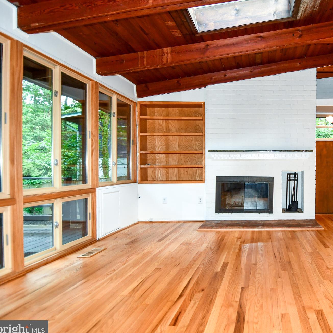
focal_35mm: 24
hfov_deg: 61.1
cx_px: 253
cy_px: 165
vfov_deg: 65.0
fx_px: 261
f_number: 4
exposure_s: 1/60
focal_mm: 12
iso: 800
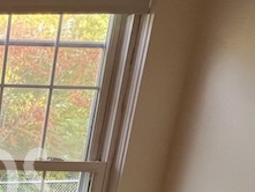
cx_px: -175
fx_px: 346
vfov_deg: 26.8
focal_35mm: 47
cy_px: 239
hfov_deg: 24.3
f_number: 1.8
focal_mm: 1.57
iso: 200
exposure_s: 1/120
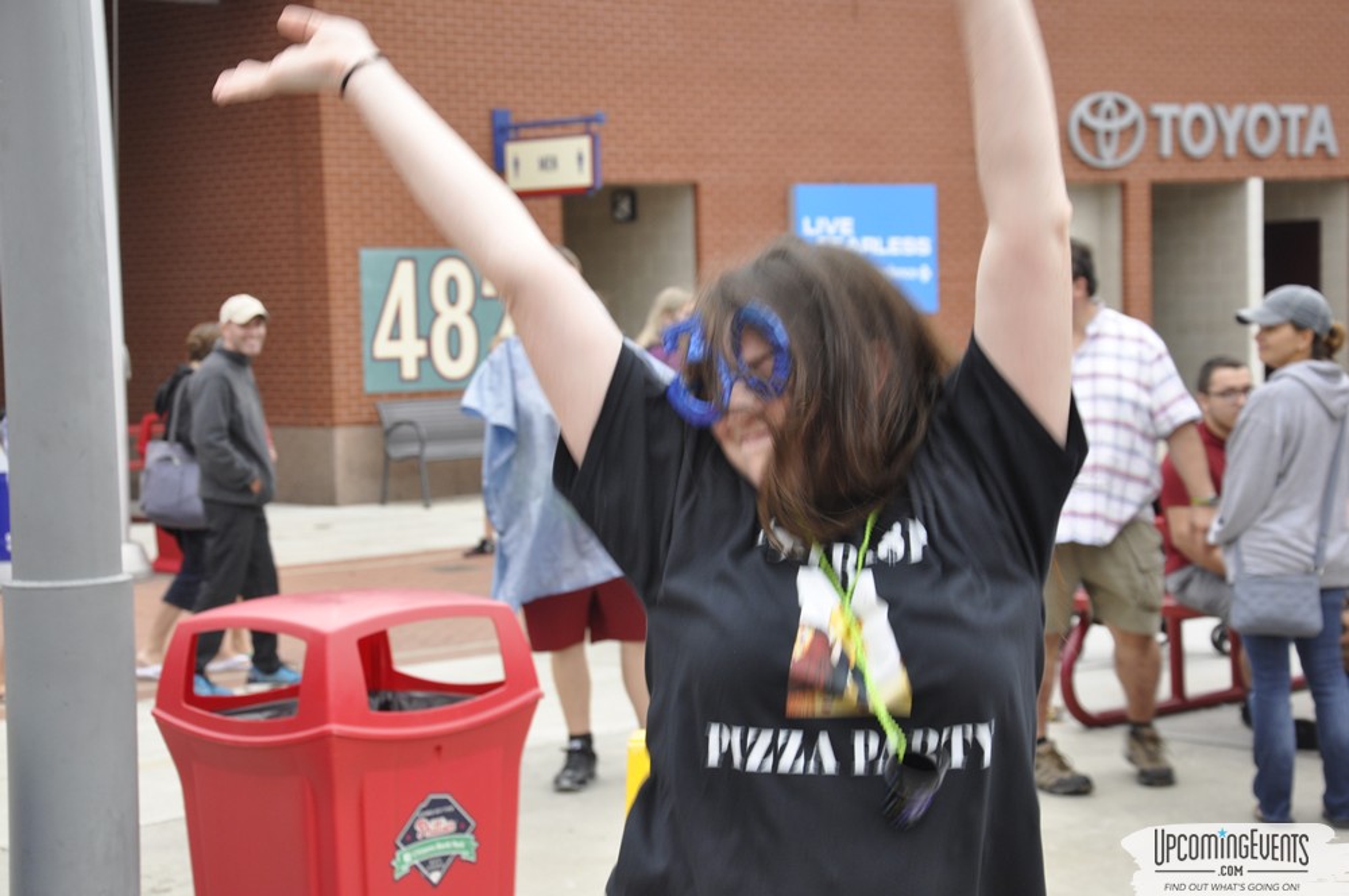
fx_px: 2919
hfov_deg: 26.0
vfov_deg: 17.4
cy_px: 448
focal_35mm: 78
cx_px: 674
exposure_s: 1/60
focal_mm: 52
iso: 400
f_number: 8
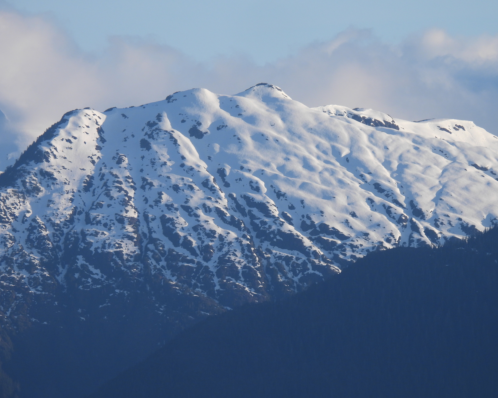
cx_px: 266
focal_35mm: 522
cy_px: 199
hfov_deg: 3.7
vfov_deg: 3.0
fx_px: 7692
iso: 100
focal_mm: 89.2
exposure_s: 1/500
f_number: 5
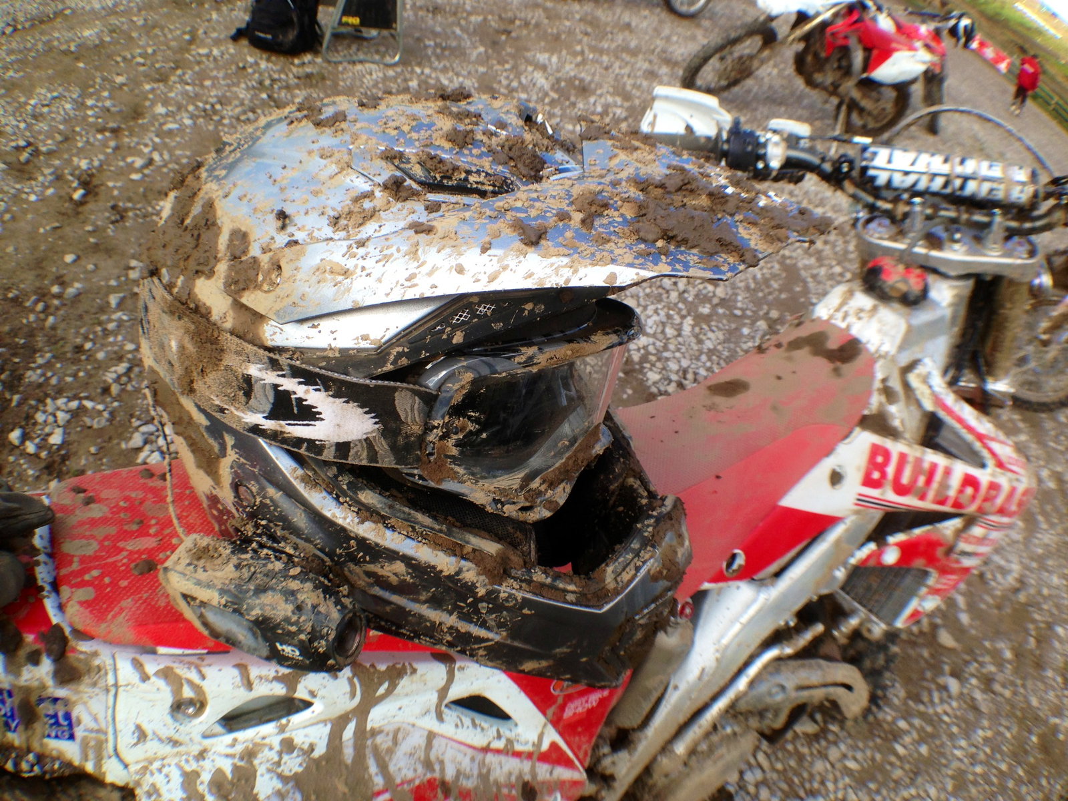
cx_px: 534
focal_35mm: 33
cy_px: 400
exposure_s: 1/475
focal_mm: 4.13
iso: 50
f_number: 2.4
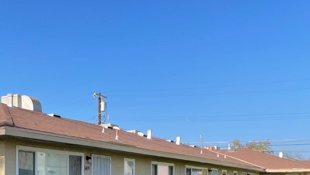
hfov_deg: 37.6
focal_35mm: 54
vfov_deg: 21.1
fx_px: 444
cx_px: 81
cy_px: 192
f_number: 1.6
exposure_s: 1/2053
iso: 32
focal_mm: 4.2
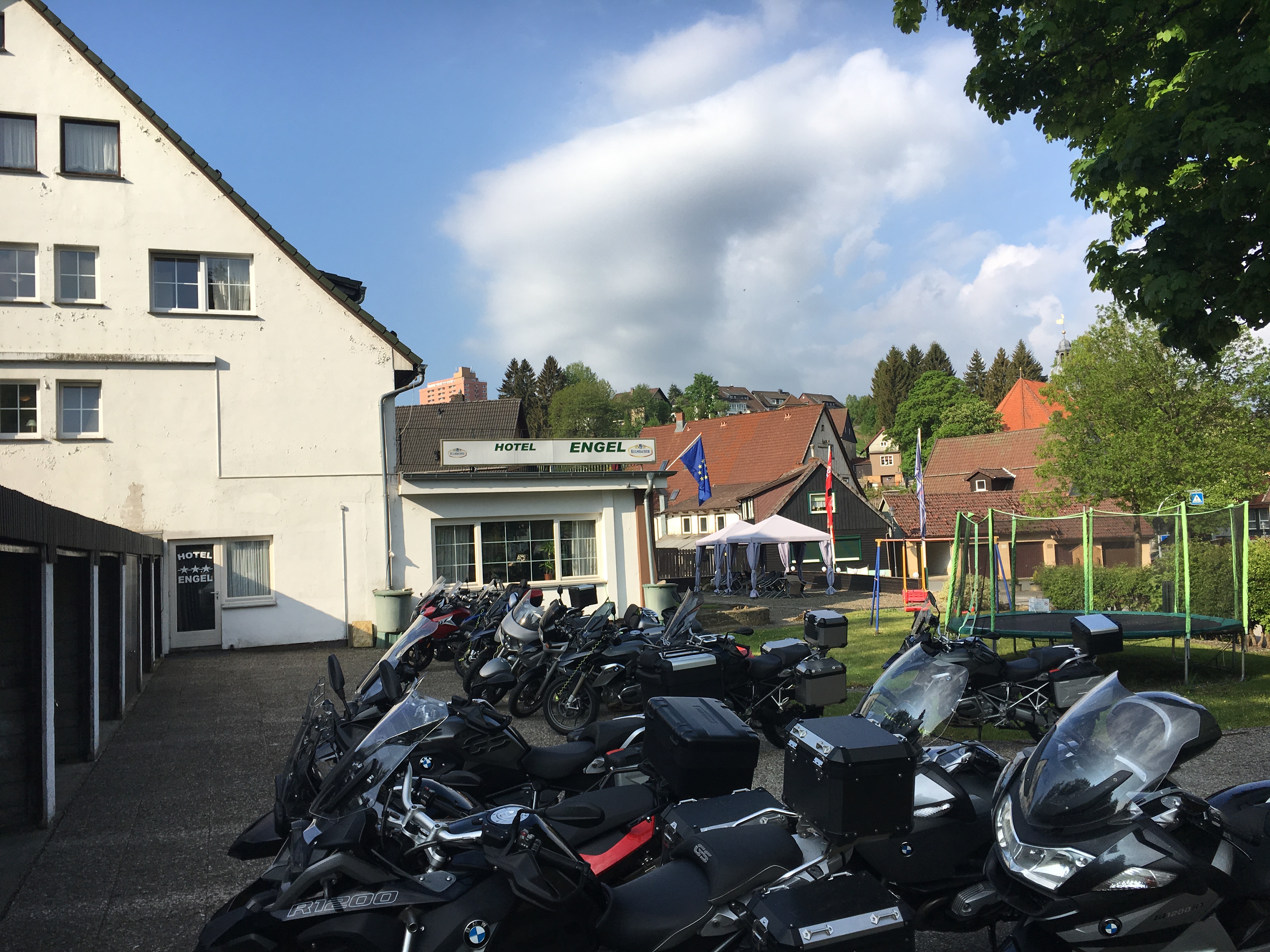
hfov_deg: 61.7
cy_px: 476
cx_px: 635
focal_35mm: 29
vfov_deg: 48.2
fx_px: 1064
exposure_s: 1/1374
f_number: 2.2
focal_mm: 4.15
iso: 25
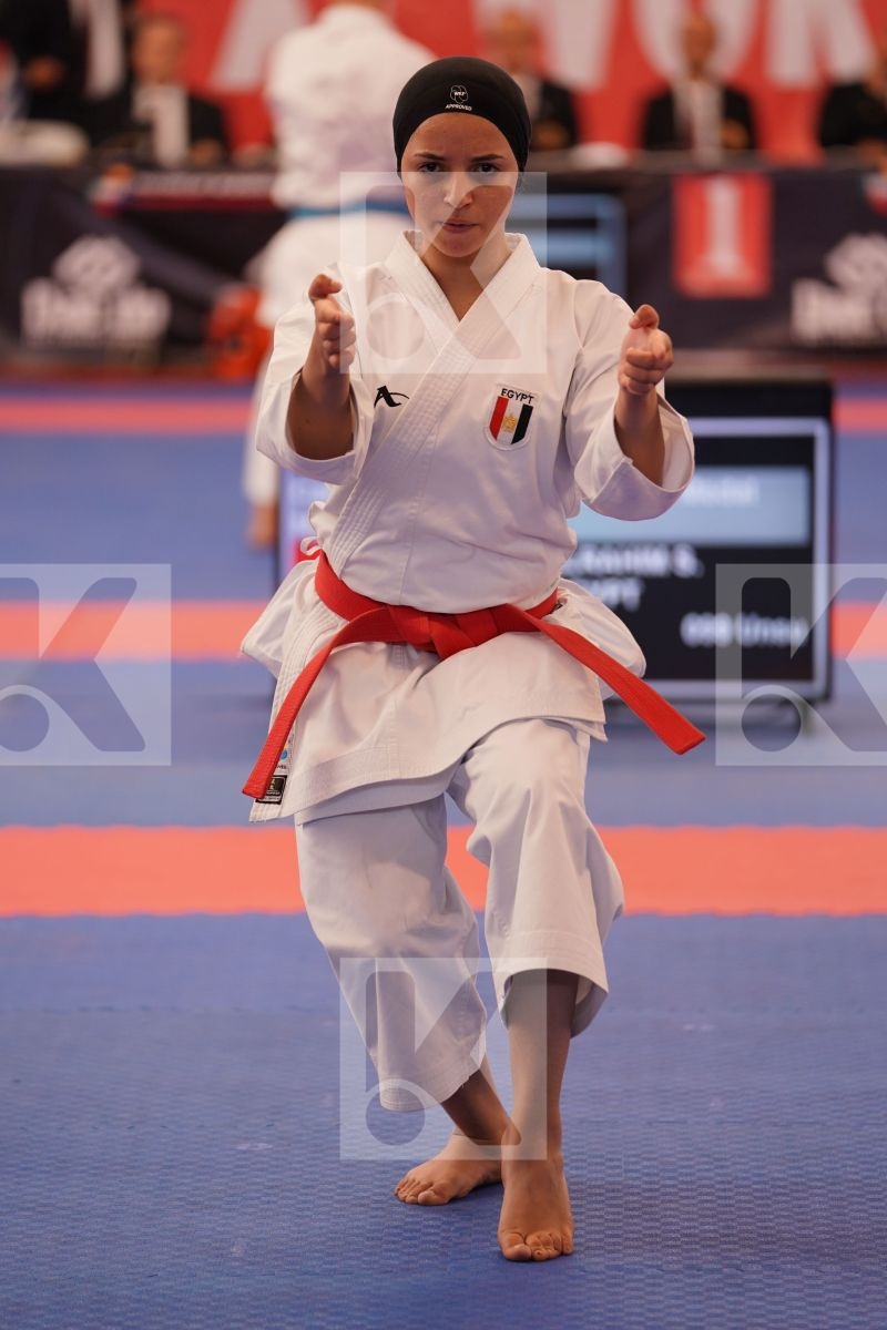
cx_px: 444
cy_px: 665
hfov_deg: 7.5
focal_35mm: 184
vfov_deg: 11.2
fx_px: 6800
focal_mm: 184
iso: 640
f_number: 2.8
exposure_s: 1/500
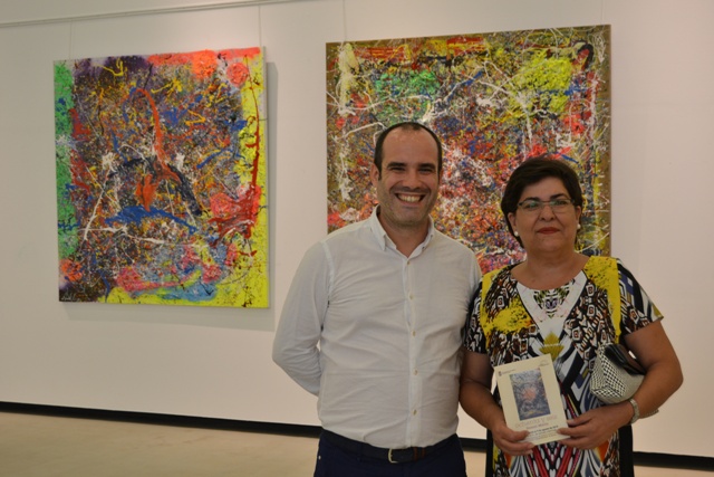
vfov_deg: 23.8
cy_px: 238
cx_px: 357
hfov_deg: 35.0
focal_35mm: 57
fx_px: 1131
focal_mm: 38
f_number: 4.8
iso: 450
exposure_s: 1/60
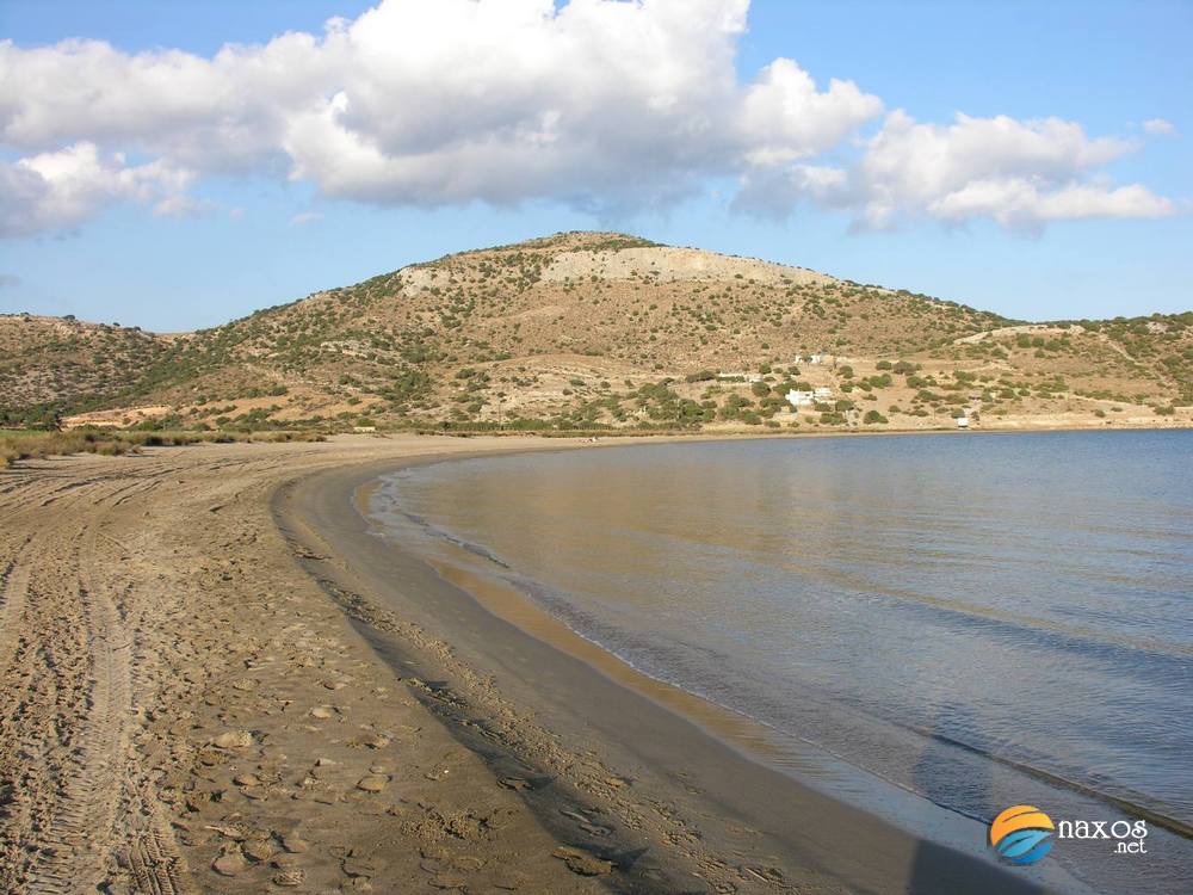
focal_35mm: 35
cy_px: 448
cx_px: 596
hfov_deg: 52.6
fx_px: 1206
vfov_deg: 40.7
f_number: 4.5
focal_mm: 8.9
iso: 50
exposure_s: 1/253
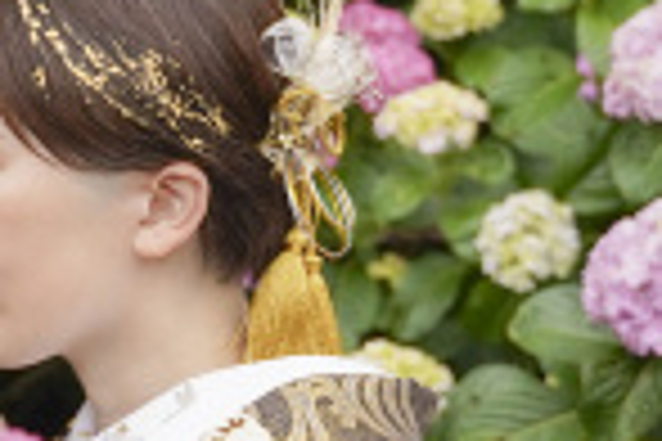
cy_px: 592
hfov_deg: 11.3
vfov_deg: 8.0
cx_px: -540
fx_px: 3107
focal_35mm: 169
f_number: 3.2
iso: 400
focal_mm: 31
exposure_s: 1/1600
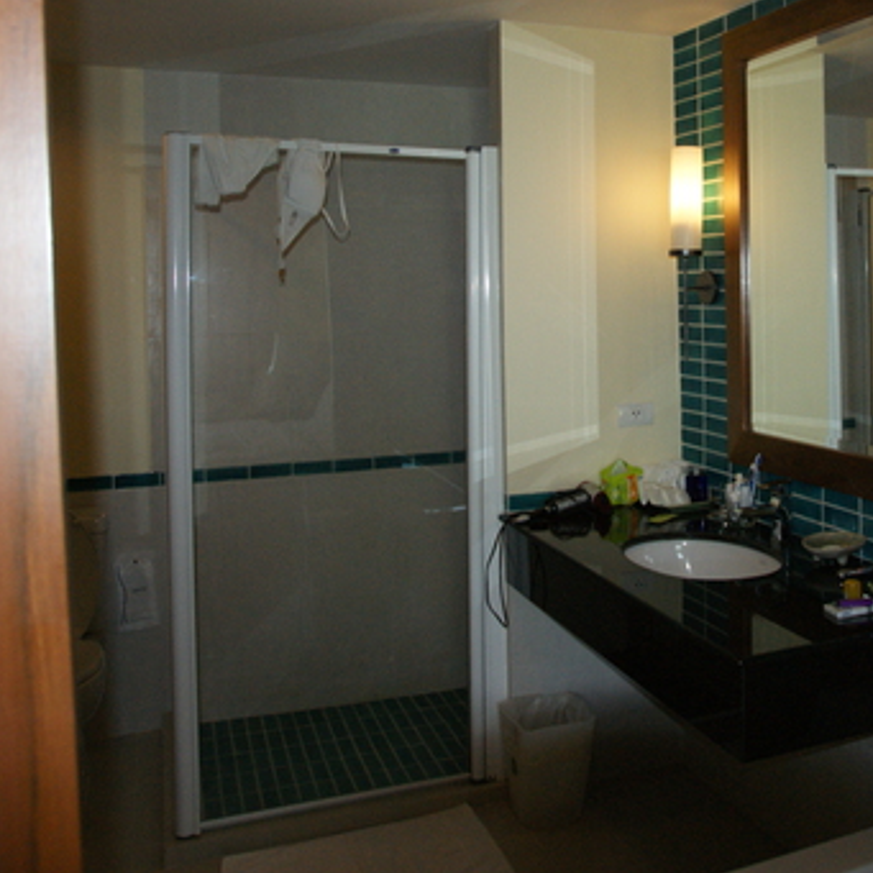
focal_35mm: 37
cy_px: 412
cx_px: 589
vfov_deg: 44.9
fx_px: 1056
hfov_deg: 44.2
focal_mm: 18
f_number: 5.6
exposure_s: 1/100
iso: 800
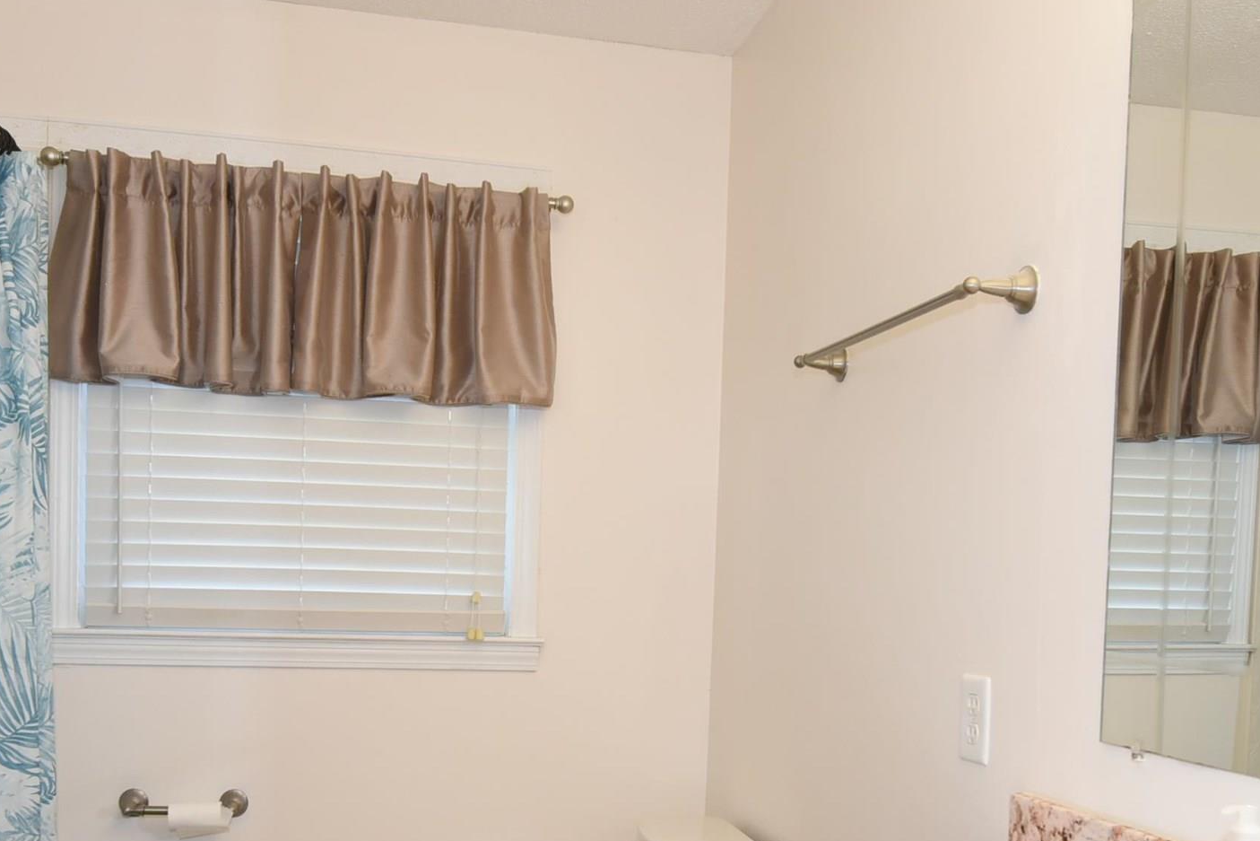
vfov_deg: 37.0
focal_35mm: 35
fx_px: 1225
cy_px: 626
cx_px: 590
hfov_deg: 54.4
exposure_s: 1/100
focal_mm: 16
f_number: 6.3
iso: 1250
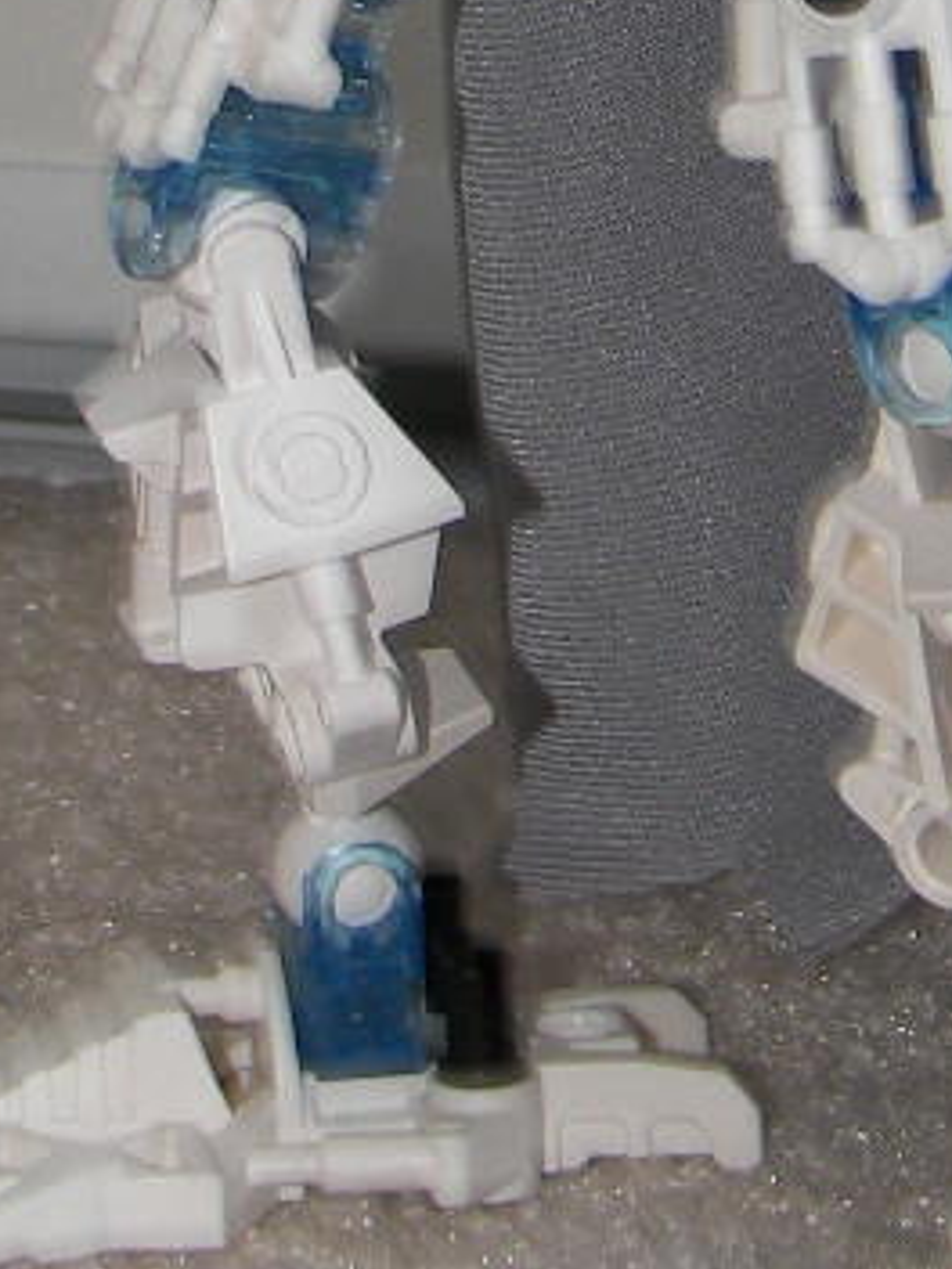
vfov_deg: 9.7
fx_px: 7334
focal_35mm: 200
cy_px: -487
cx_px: 310
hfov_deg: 7.4
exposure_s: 1/30
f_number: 2.8
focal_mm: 9.2
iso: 64
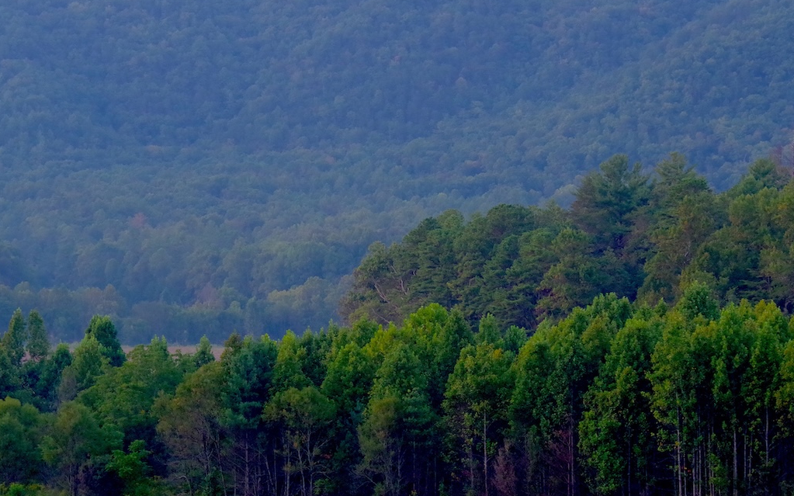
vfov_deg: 7.9
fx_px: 3570
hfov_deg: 12.7
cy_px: 263
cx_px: 402
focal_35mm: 165
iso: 3200
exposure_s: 1/50
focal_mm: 77
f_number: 8
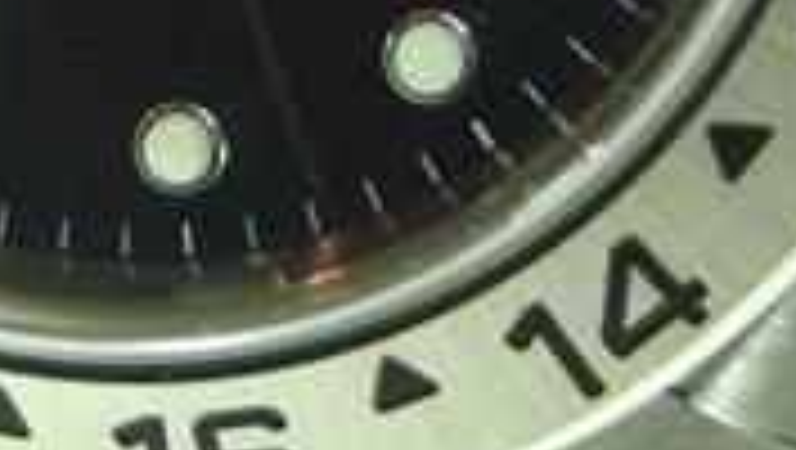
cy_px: -436
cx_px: 171
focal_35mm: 311
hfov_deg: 6.9
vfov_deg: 3.9
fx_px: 6571
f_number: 3.5
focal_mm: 13.2
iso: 200
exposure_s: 1/28.4
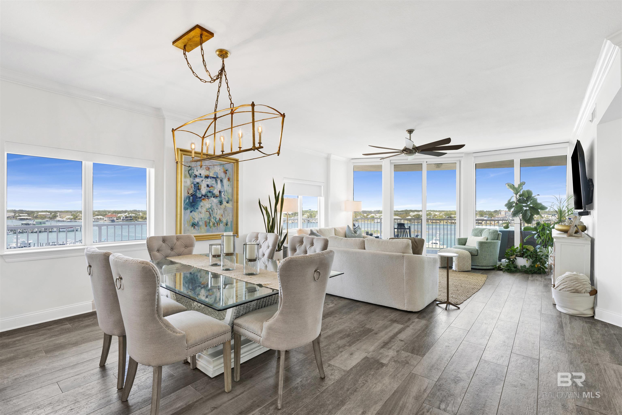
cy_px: 208
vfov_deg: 72.1
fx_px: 285
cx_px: 311
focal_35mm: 16
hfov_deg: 95.0
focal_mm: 16.5
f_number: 11
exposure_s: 1/80
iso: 400
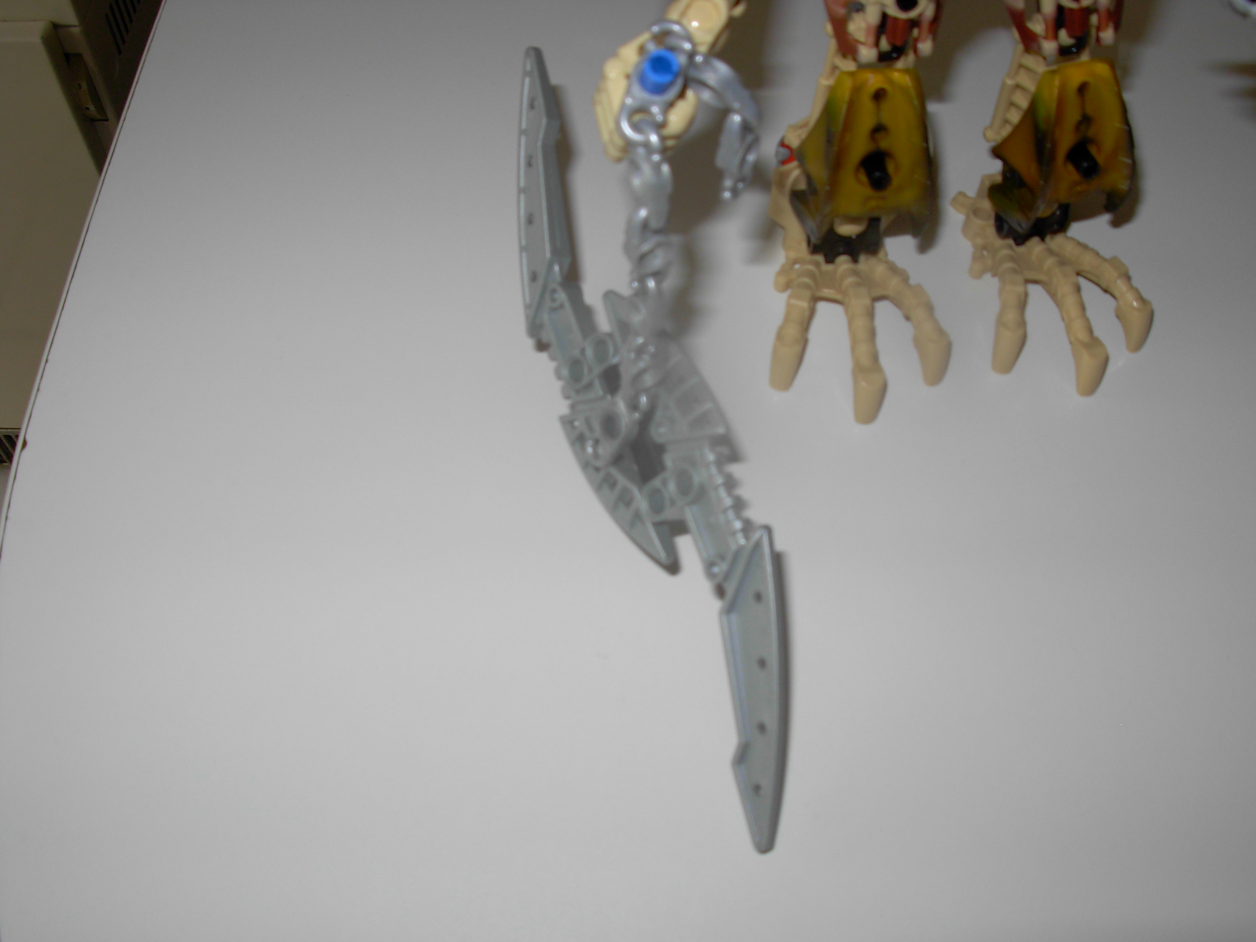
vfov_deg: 37.7
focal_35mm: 38
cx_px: 628
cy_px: 471
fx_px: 1379
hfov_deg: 49.0
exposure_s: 1/140
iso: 79
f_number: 4.9
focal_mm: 6.3
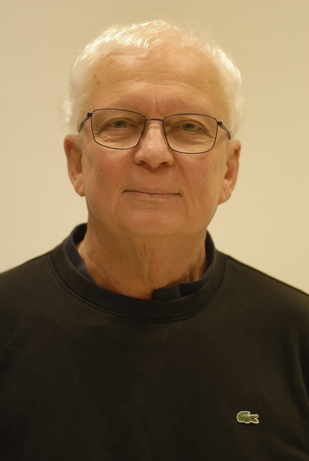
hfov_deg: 5.1
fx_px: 3464
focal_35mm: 270
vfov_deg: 7.6
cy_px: 230
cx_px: 154
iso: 640
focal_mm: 180
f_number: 2.8
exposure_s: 1/60
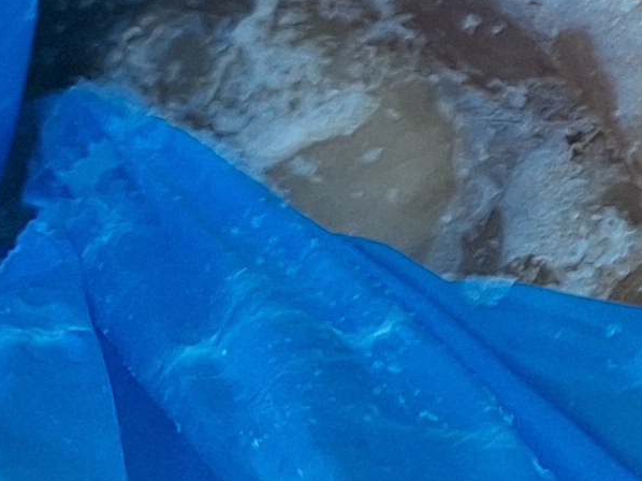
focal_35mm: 157
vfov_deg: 9.1
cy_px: -371
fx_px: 2911
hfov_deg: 9.7
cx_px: 1925
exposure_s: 1/25
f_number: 1.8
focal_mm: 5.54
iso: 250
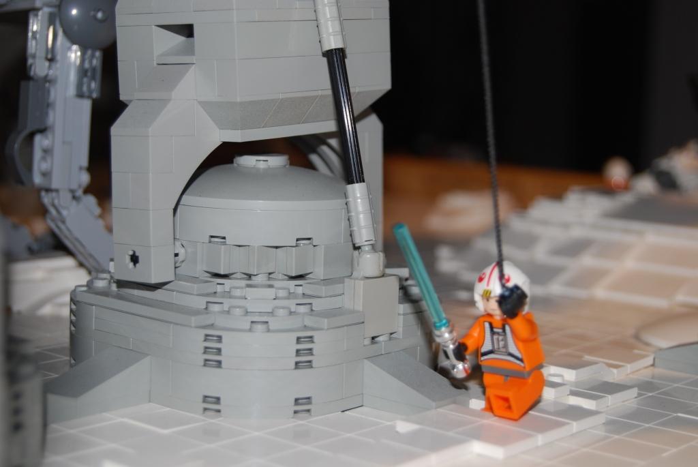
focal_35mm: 69
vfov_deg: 19.8
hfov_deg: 29.2
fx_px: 1339
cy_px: 234
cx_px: 349
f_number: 5.3
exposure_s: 1/60
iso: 200
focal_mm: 46
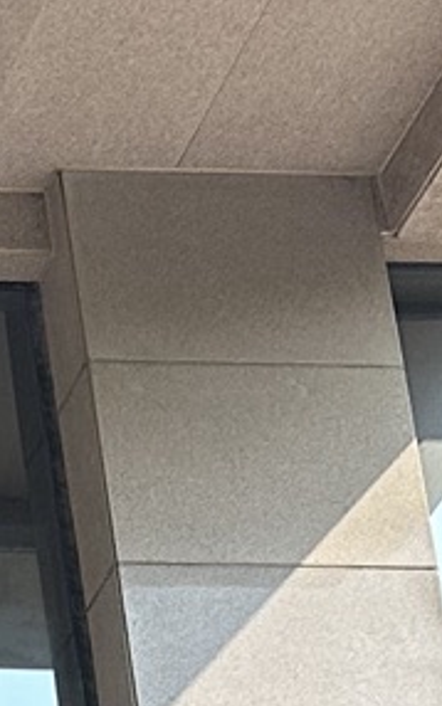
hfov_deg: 6.2
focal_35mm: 178
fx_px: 3427
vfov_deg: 9.4
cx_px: -1257
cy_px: 2088
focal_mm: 6.86
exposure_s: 1/843
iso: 80
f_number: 1.78
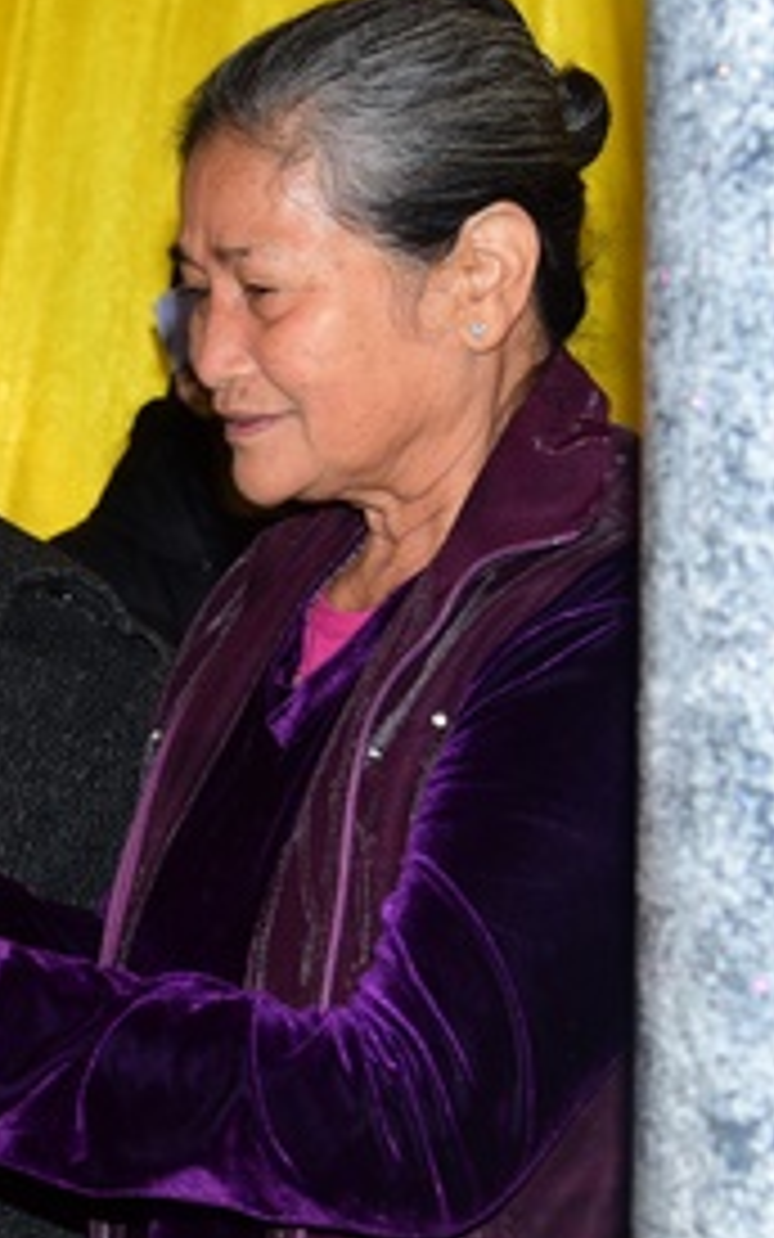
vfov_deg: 18.8
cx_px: -423
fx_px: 3744
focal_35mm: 111
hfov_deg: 11.3
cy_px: 554
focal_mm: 46
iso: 500
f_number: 5
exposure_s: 1/80
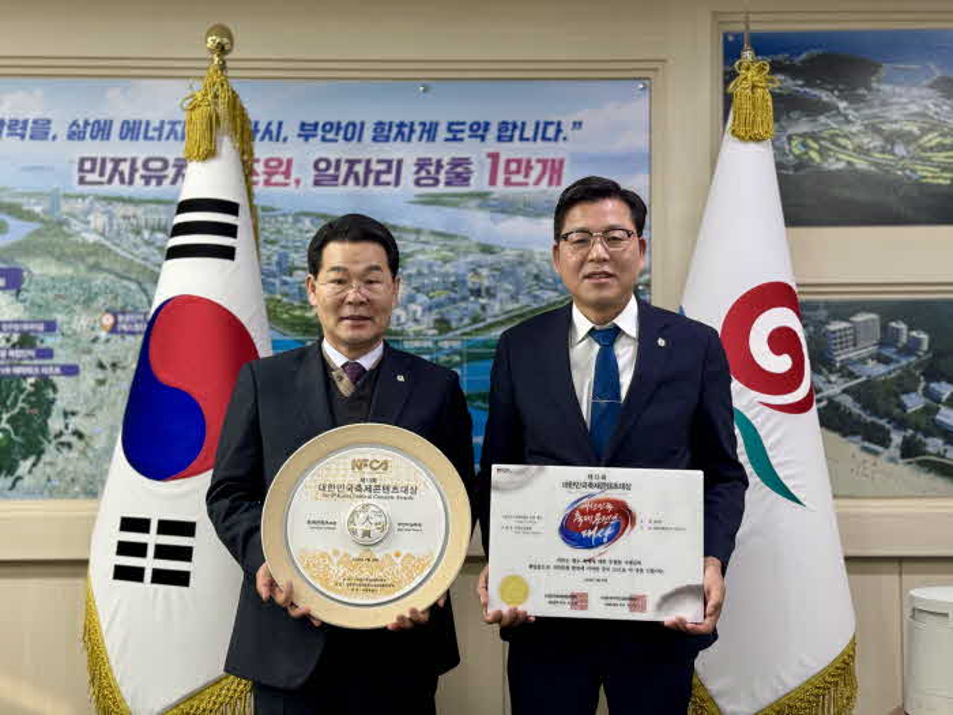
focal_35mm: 48
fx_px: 1321
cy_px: 358
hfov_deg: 39.7
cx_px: 476
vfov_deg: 30.3
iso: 80
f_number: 1.78
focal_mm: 6.76
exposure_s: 1/60
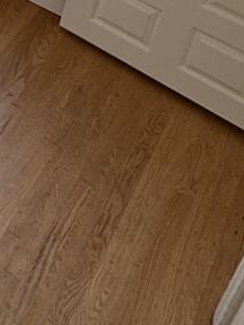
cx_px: -267
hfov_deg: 15.4
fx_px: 686
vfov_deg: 21.2
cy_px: -201
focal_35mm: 73
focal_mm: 2.22
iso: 40
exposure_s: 1/99
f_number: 2.2
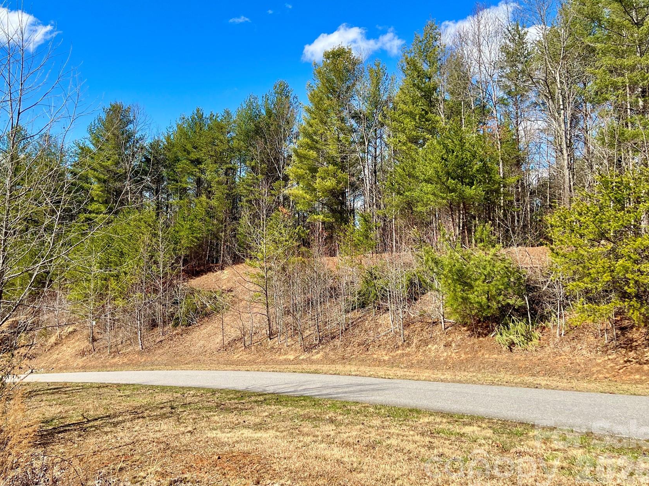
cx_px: 260
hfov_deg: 56.4
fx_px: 600
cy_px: 198
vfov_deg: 44.0
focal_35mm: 32
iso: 50
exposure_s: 1/3165
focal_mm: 5.7
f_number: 1.5
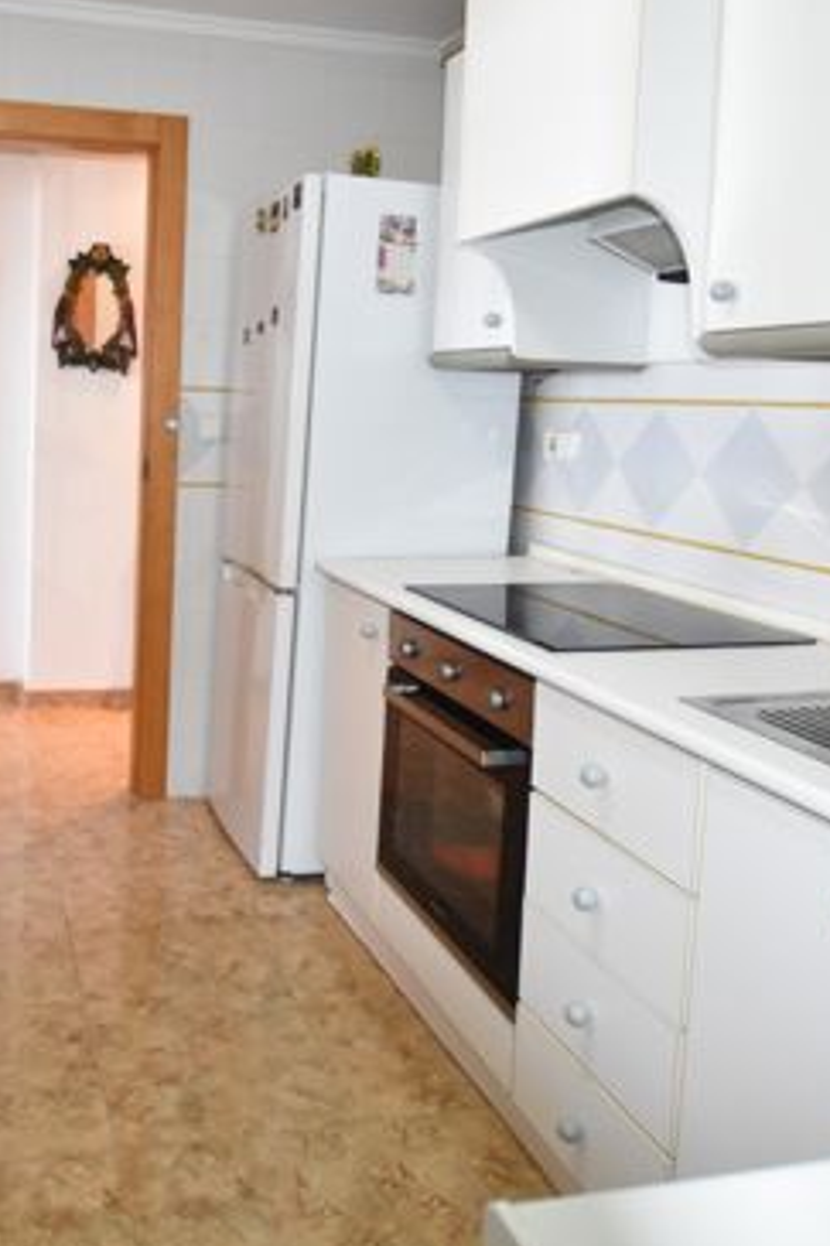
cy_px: 488
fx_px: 1004
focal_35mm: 29
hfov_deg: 42.8
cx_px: 162
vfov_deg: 63.0
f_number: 3.5
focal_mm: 10
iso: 2000
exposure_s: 1/200
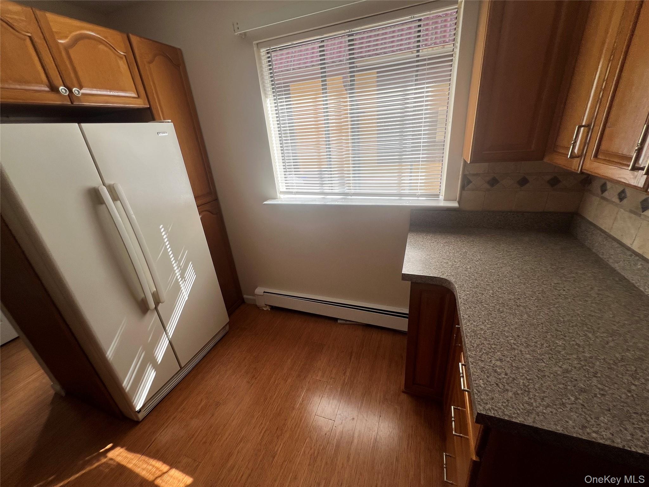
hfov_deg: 106.2
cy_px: 244
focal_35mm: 13
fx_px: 244
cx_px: 324
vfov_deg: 89.9
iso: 32
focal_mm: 1.57
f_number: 1.8
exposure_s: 1/191
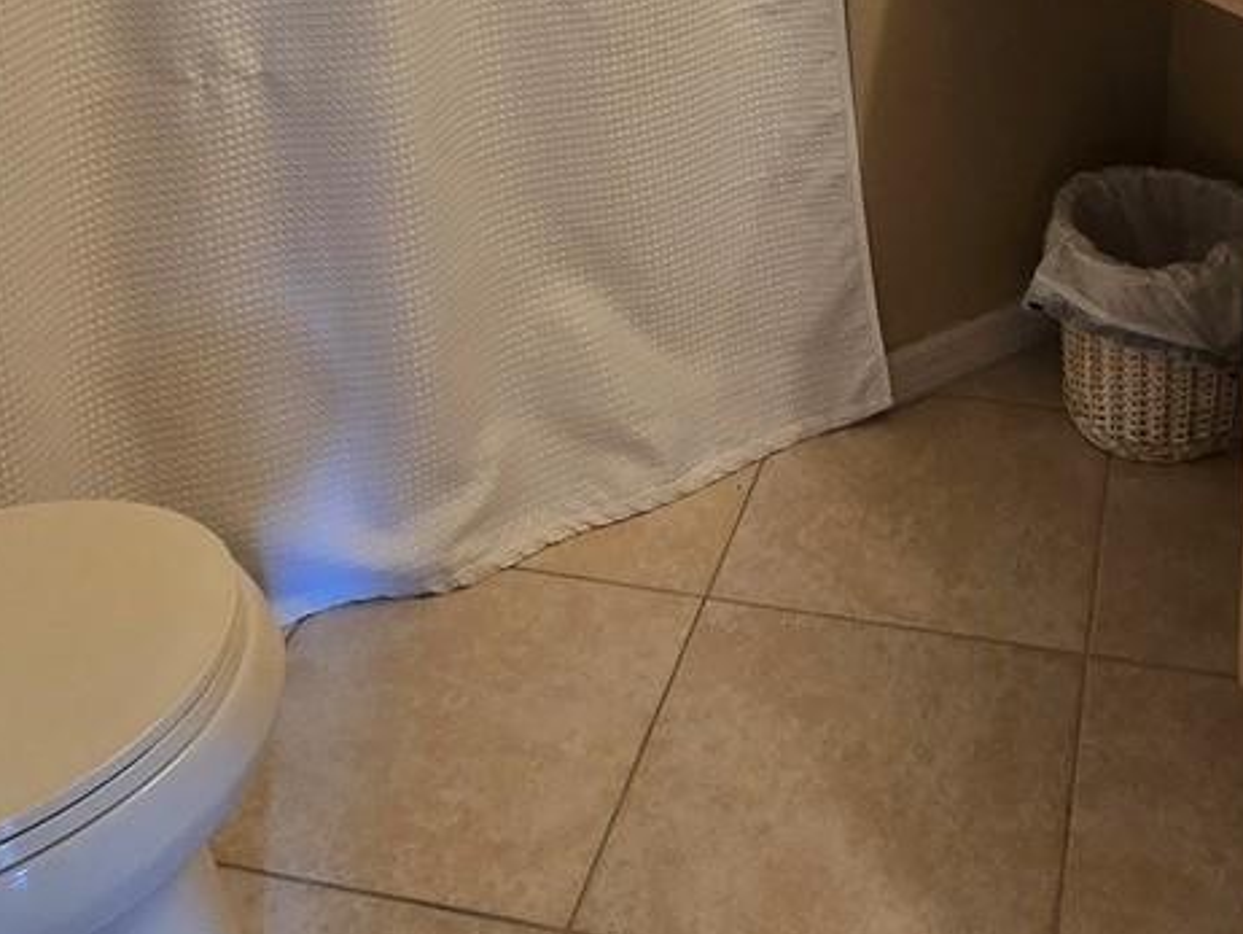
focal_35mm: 45
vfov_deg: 26.9
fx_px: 1617
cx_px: 888
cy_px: -293
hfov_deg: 41.2
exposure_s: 1/60
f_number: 2.2
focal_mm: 2.2
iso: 200
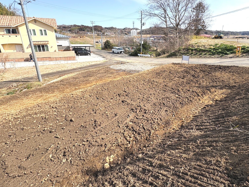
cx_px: 146
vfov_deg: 70.6
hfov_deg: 86.9
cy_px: 72
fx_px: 129
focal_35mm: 18
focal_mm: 2.22
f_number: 2.2
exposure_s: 1/980
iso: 50
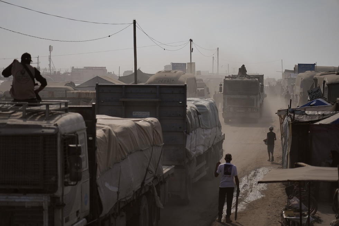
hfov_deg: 19.5
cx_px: 170
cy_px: 113
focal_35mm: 105
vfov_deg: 13.0
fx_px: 989
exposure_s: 1/6400
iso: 200
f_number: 4
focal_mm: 105
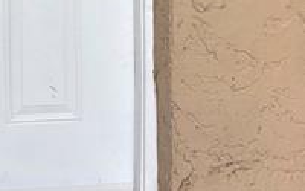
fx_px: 740
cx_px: 0
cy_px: -141
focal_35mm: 89
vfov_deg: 13.4
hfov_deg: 22.4
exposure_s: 1/300
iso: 20
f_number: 1.8
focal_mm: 3.99
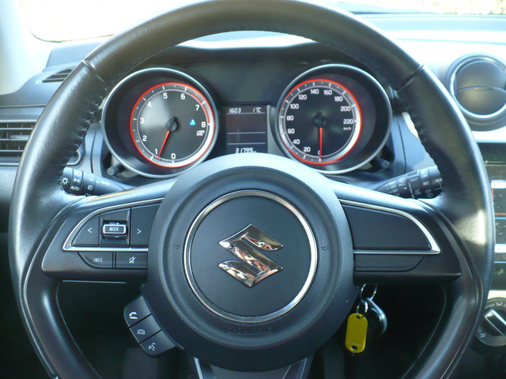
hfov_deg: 49.0
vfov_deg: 37.7
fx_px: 555
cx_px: 253
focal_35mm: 38
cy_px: 190
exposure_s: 1/20
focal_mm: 6.1
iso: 200
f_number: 2.8
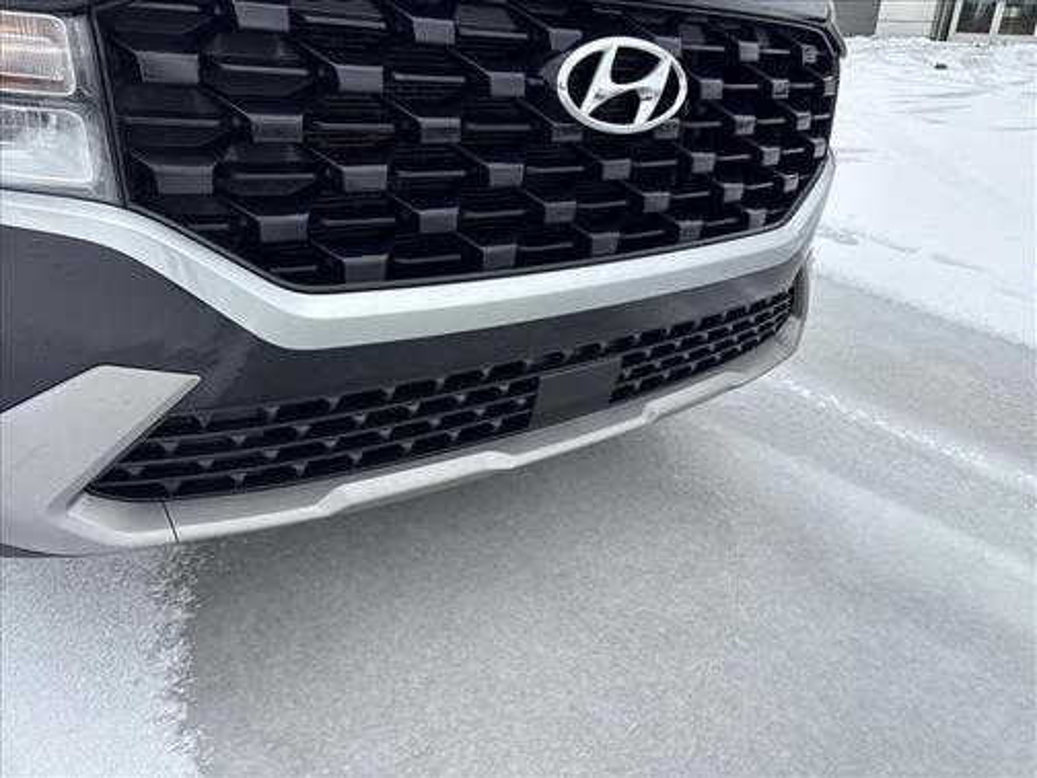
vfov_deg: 53.1
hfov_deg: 67.3
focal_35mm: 26
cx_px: 518
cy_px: 389
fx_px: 779
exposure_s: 1/1420
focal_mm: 5.96
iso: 50
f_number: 1.6
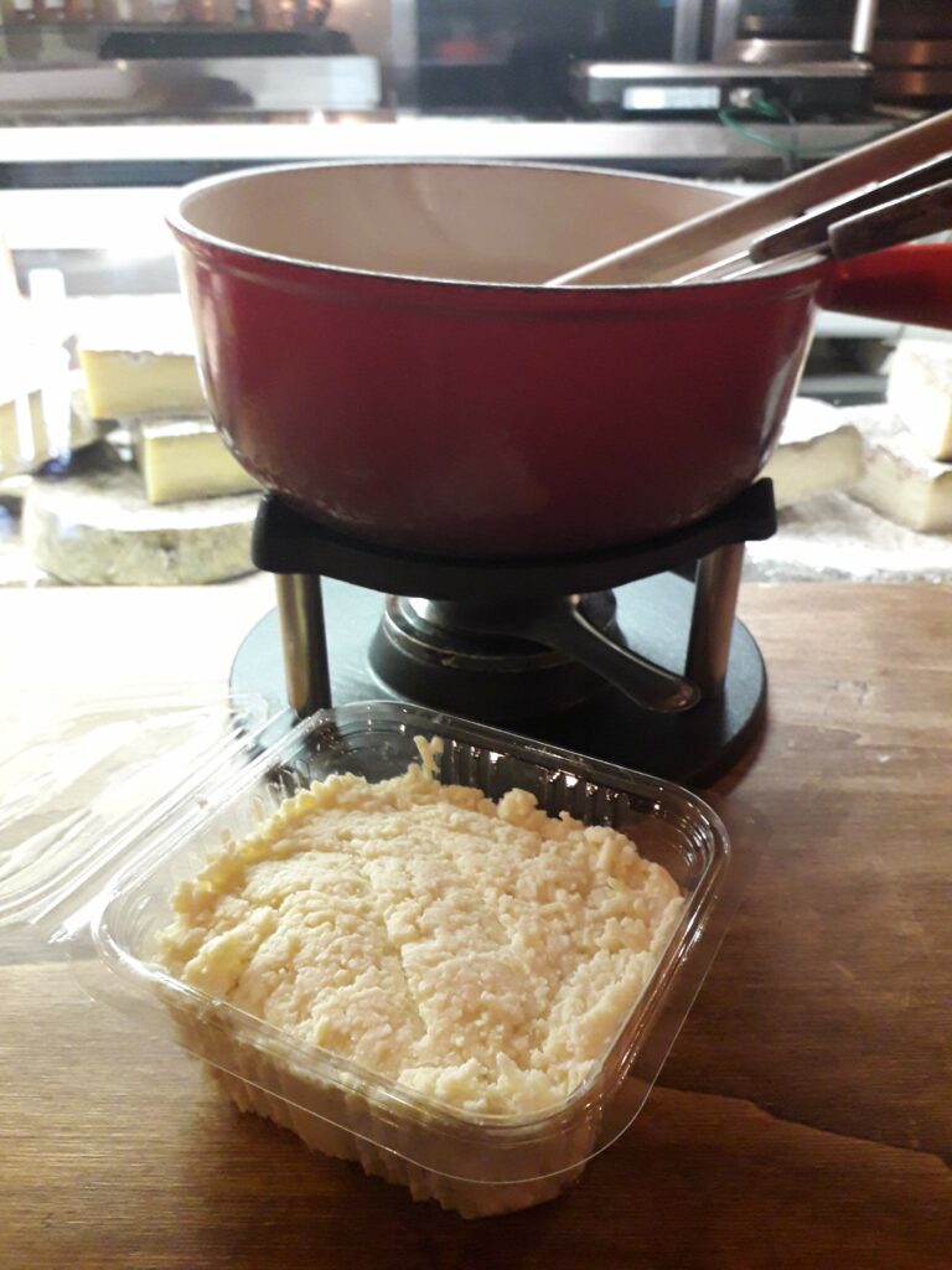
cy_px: 635
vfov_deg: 65.3
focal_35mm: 27
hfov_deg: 51.4
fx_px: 990
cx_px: 476
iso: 250
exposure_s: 1/25
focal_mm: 3.6
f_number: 1.9
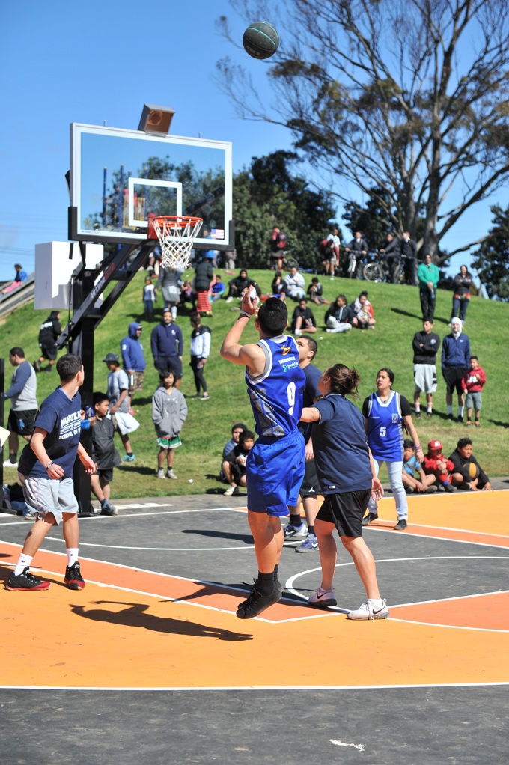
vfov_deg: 28.9
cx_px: 254
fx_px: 1486
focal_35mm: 70
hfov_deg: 19.4
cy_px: 382
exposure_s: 1/6400
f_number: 4
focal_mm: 70
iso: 400
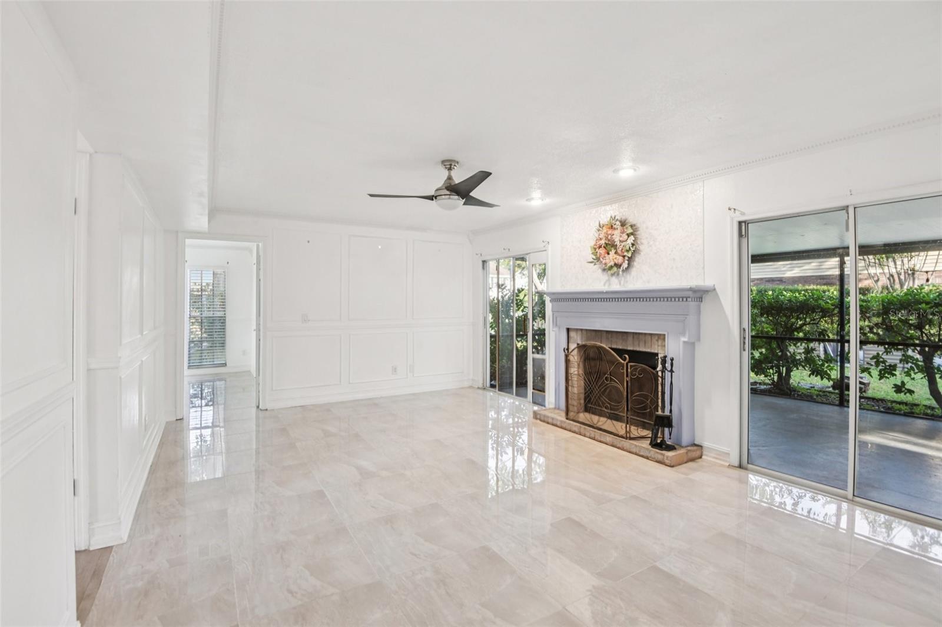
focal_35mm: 16
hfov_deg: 96.7
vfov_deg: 73.7
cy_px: 314
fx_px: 419
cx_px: 471
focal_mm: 16
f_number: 8
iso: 400
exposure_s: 1/13
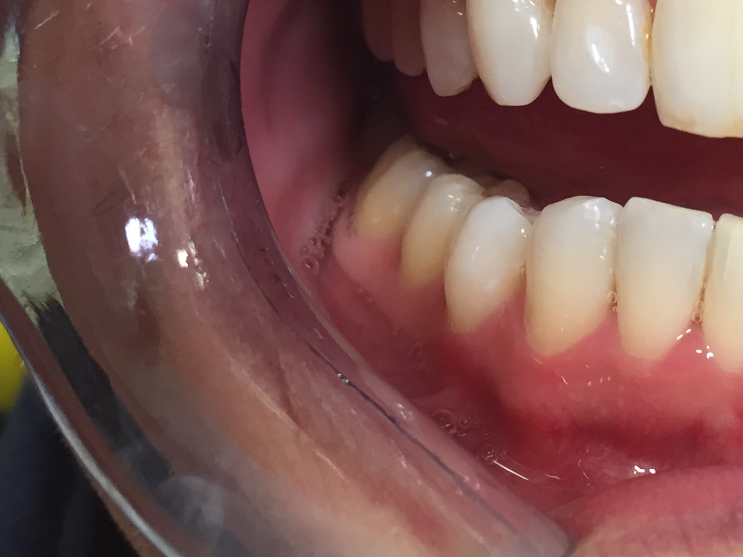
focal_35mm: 67
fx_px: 1438
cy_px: 41
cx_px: 539
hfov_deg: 28.6
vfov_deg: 21.4
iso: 80
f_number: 2.2
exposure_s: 1/30
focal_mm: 4.15
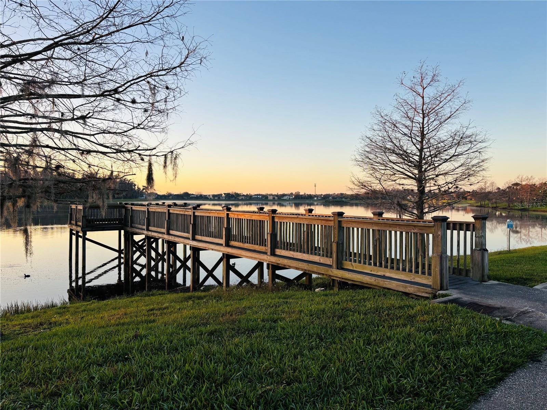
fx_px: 411
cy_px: 205
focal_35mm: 26
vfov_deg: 53.1
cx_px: 274
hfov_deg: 67.3
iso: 50
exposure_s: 1/626
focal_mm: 5.96
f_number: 1.6
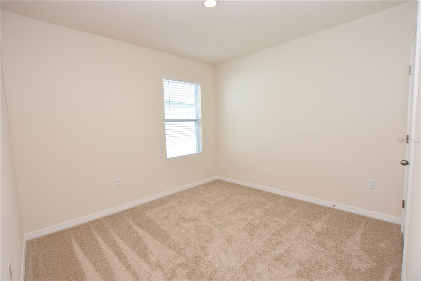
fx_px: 175
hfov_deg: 100.4
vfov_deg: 77.3
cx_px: 210
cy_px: 140
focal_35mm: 15
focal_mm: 10
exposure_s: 1/80
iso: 200
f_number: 4.5
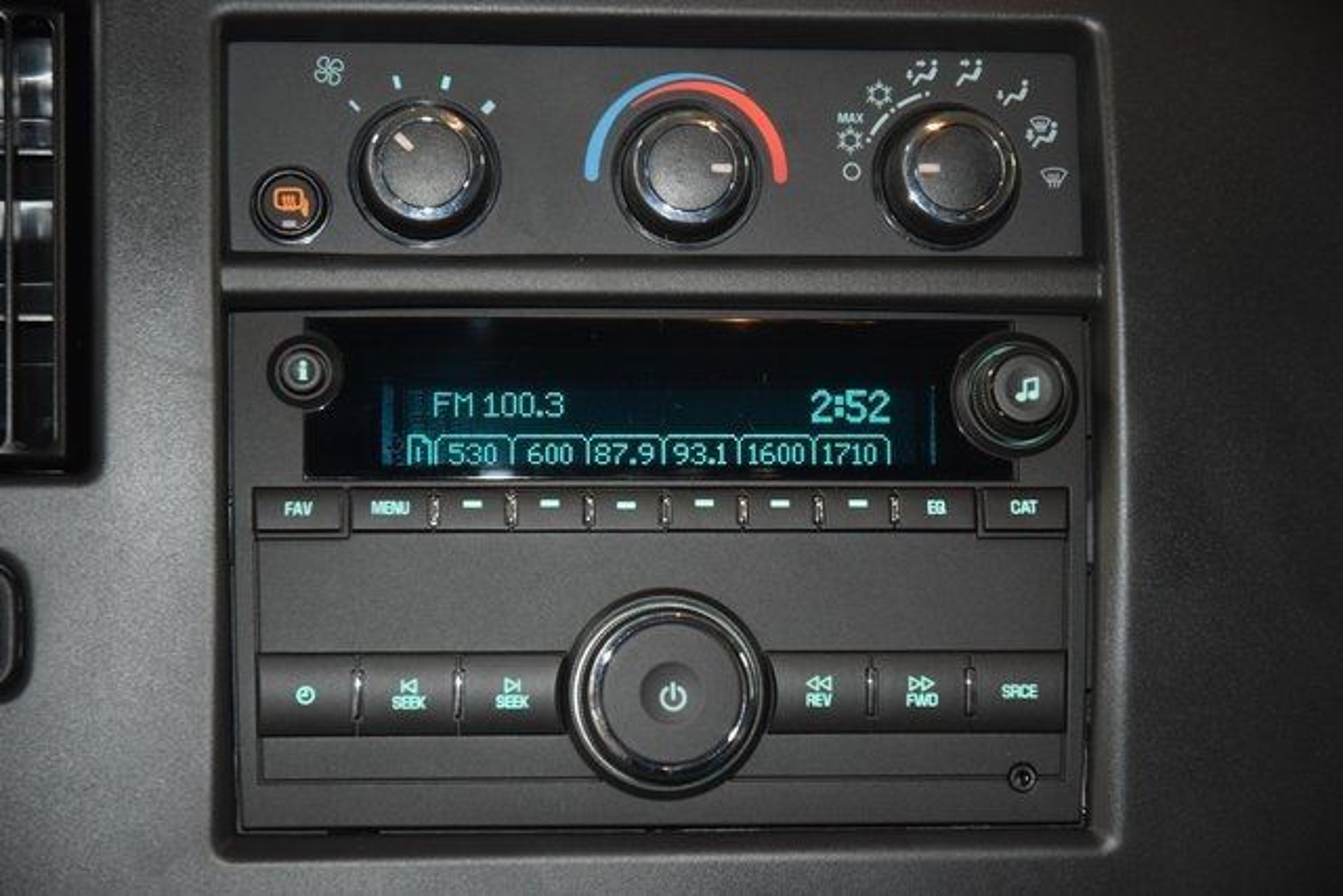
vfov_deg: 13.0
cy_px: 448
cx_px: 672
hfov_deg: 19.5
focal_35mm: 105
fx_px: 3918
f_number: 4.5
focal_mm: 70
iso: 2200
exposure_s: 1/40
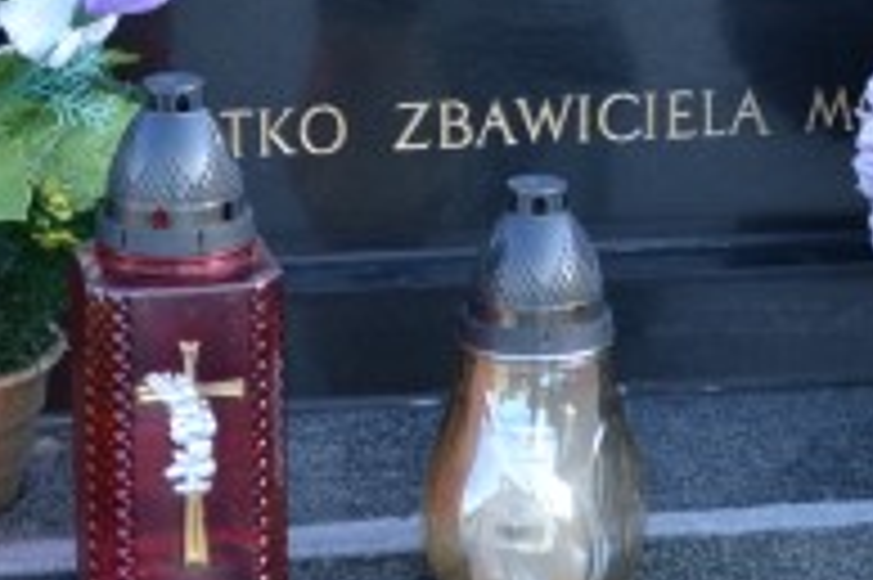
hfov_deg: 10.9
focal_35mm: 188
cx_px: 549
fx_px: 4555
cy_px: -321
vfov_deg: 7.2
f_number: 5.6
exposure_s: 1/125
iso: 360
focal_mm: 38
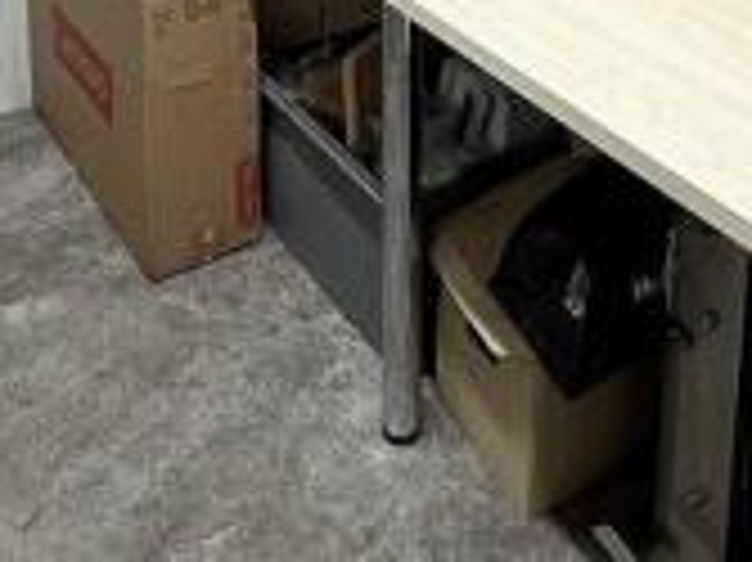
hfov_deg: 38.8
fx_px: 1064
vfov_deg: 23.5
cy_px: -290
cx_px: 444
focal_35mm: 49
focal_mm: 2.22
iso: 125
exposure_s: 1/100
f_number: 2.2
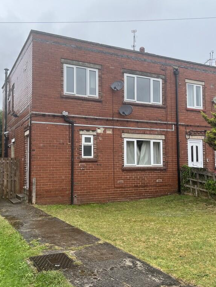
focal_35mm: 35
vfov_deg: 52.6
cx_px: 102
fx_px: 291
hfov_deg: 40.7
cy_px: 143
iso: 50
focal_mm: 5.1
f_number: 1.6
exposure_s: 1/1028
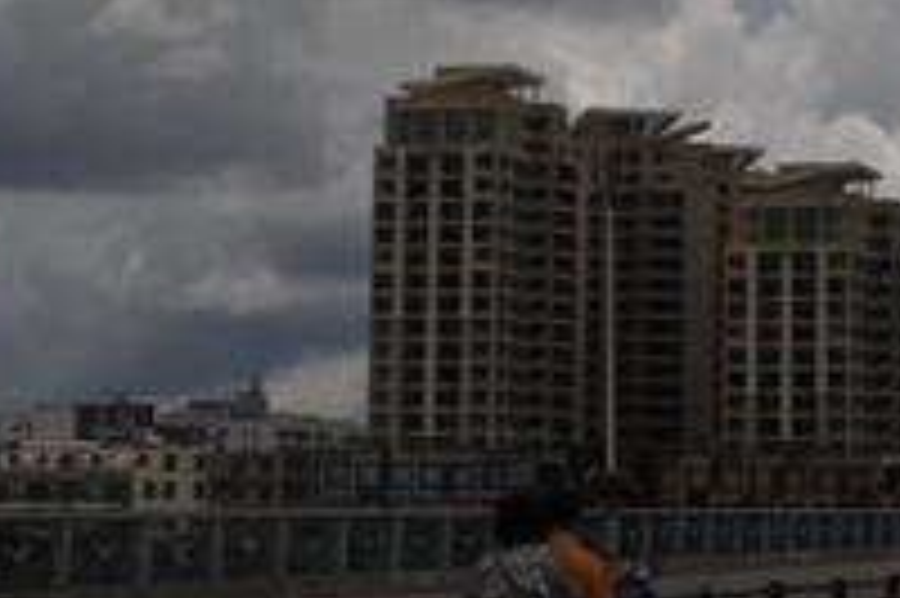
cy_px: 25
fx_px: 3147
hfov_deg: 16.2
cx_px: 716
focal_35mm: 126
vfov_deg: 10.8
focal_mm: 42
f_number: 16
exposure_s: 1/320
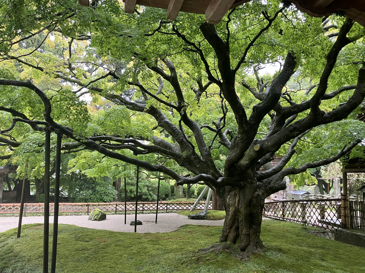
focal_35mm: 30
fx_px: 316
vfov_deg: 46.8
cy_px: 144
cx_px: 185
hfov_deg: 60.0
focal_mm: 3.99
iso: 80
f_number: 1.8
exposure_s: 1/66
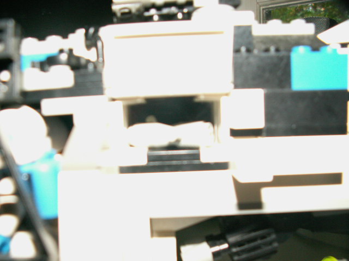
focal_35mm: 35
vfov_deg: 40.7
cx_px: 174
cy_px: 130
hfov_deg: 52.6
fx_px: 353
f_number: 3.2
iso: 160
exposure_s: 1/40
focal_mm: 5.86
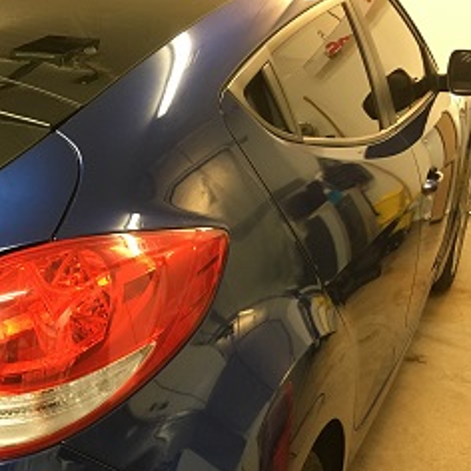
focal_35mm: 50
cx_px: 92
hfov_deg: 33.0
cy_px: 312
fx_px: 770
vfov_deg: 33.7
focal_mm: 4.15
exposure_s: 1/30
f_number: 2.2
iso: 160
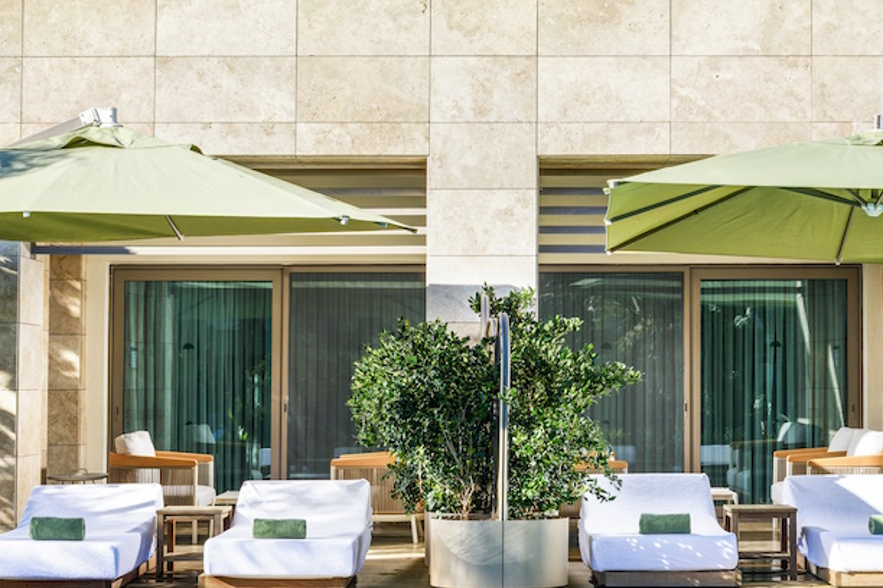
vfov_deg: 18.7
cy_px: 284
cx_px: 508
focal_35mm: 73
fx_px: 1790
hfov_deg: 27.7
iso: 200
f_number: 11
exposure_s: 1/60
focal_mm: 31
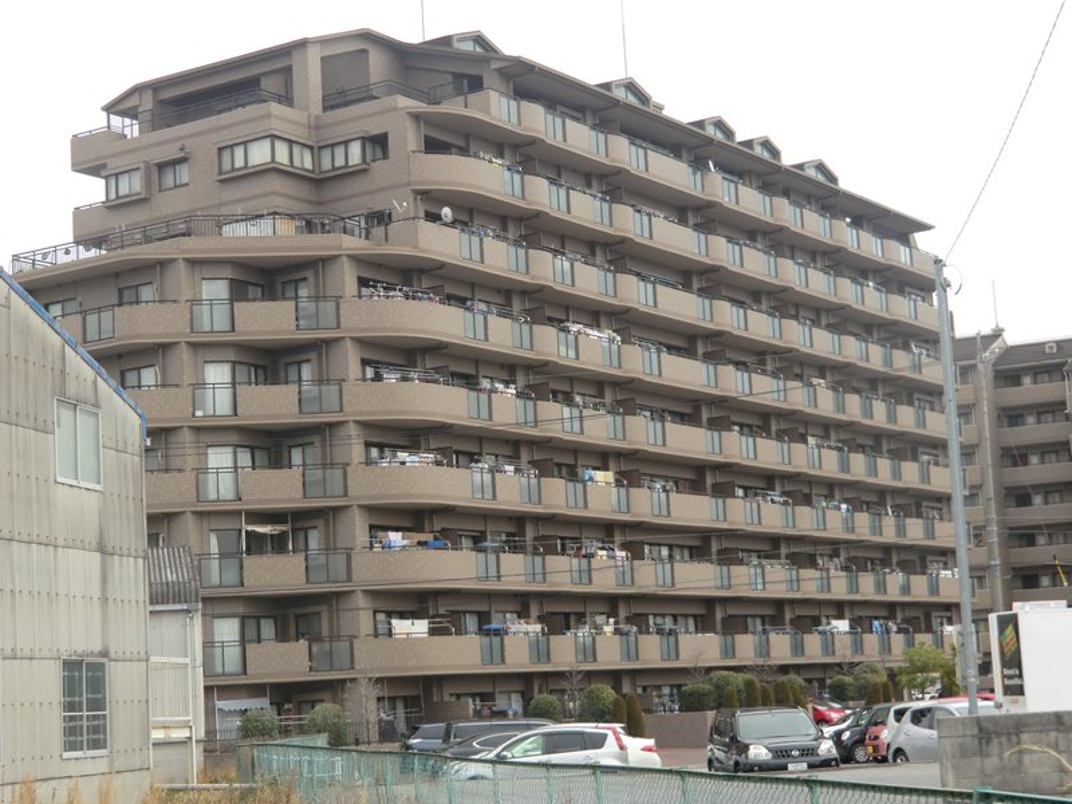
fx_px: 2013
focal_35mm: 65
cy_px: 402
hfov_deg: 29.8
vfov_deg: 22.6
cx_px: 536
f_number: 4.4
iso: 64
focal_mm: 11.6
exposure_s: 1/125
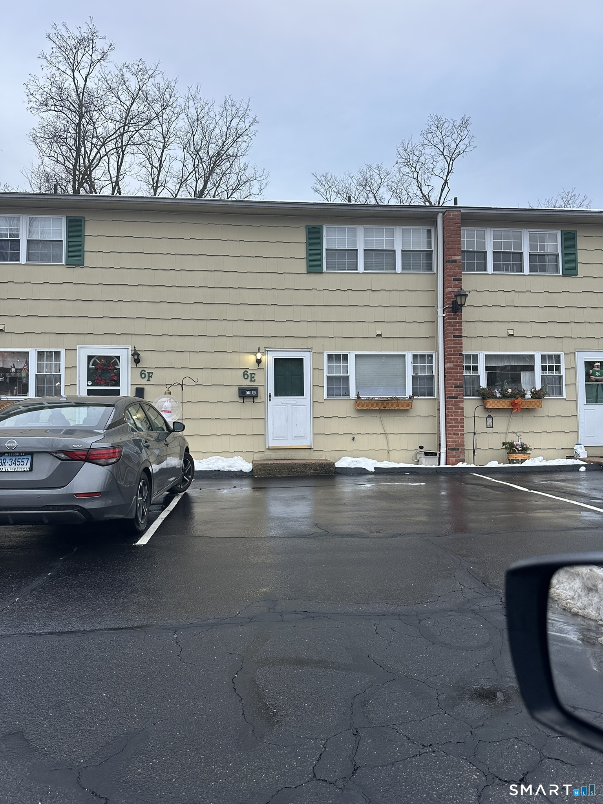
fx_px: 557
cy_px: 402
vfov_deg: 71.6
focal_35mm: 24
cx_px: 302
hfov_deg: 56.8
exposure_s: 1/121
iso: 160
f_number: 1.78
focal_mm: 6.86
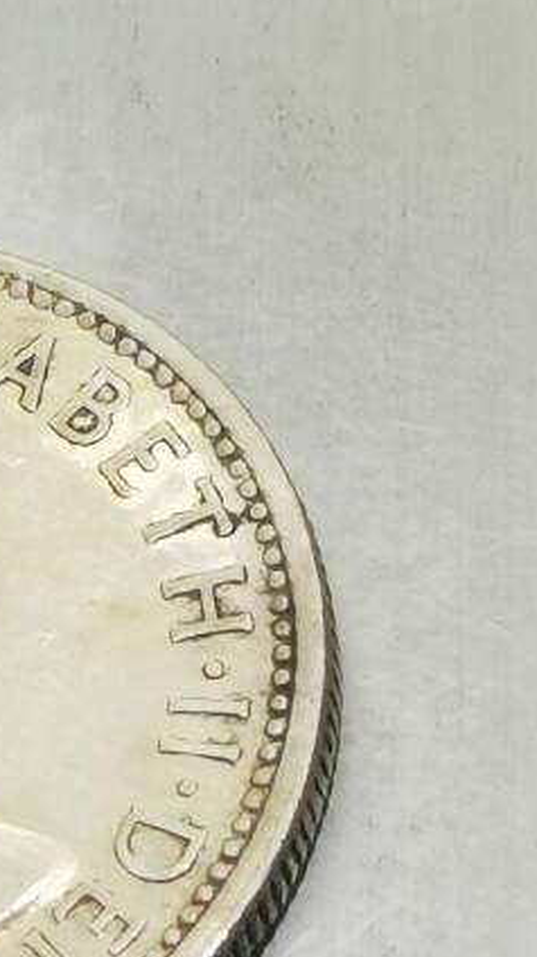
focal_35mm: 287
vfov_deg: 7.5
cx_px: -135
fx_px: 7277
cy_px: 749
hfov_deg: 4.2
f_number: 1.9
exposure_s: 1/100
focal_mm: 6.67
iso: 100
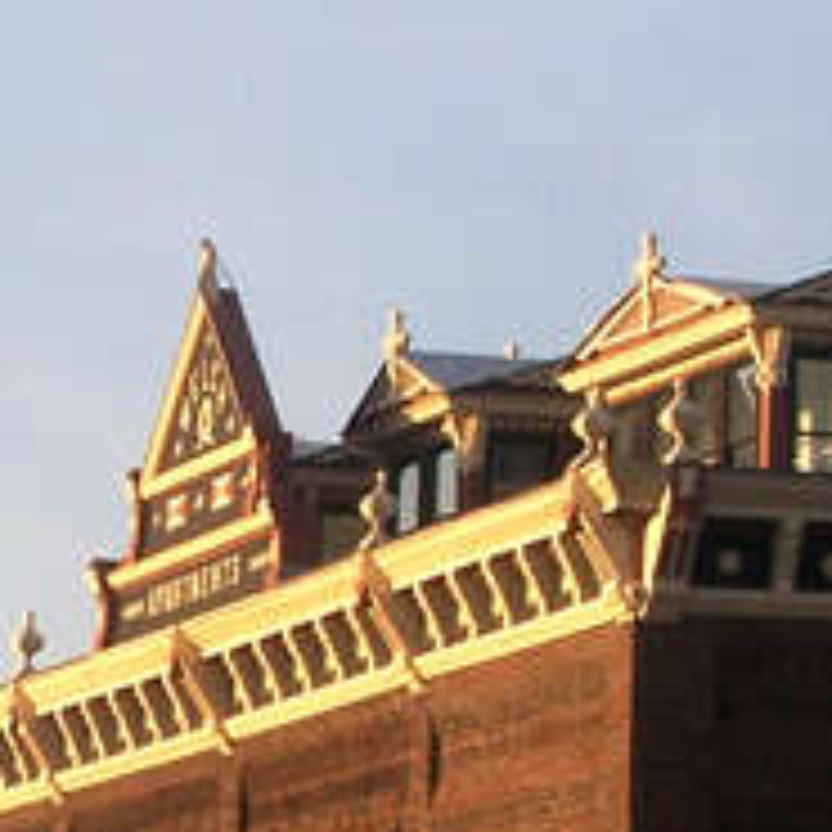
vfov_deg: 5.6
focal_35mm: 313
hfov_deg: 5.6
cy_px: 845
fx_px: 8511
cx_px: -36
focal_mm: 13.5
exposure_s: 1/180
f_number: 8
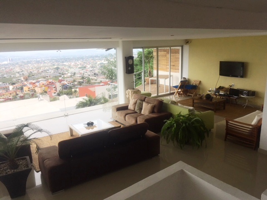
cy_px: 100
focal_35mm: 29
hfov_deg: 61.7
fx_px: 224
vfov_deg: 48.2
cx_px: 134
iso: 25
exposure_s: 1/513
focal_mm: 4.15
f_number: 2.2
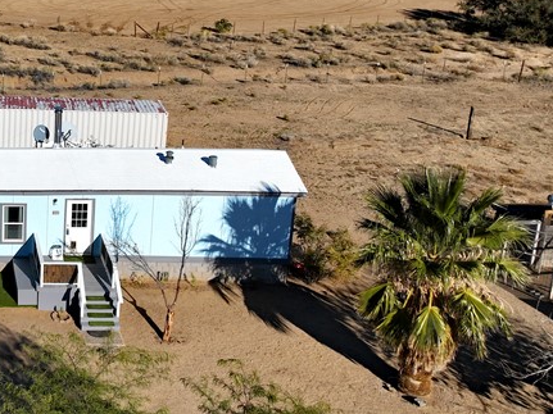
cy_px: 107
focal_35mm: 57
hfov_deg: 29.9
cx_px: -76
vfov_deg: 25.4
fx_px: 910
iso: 110
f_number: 2.8
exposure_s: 1/2500
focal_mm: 12.29
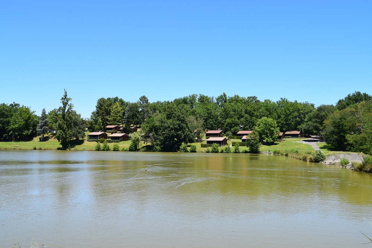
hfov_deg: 55.1
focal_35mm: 34
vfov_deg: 38.4
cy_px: 124
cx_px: 186
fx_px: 357
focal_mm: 23
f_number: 11
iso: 320
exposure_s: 1/500
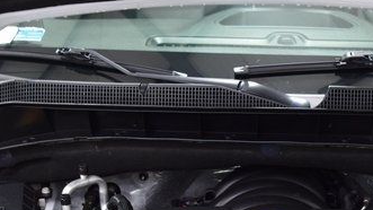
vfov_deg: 16.1
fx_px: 722
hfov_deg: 28.6
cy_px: 229
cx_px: 269
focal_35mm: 73
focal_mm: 24
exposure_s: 1/60
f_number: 2.8
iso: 1600
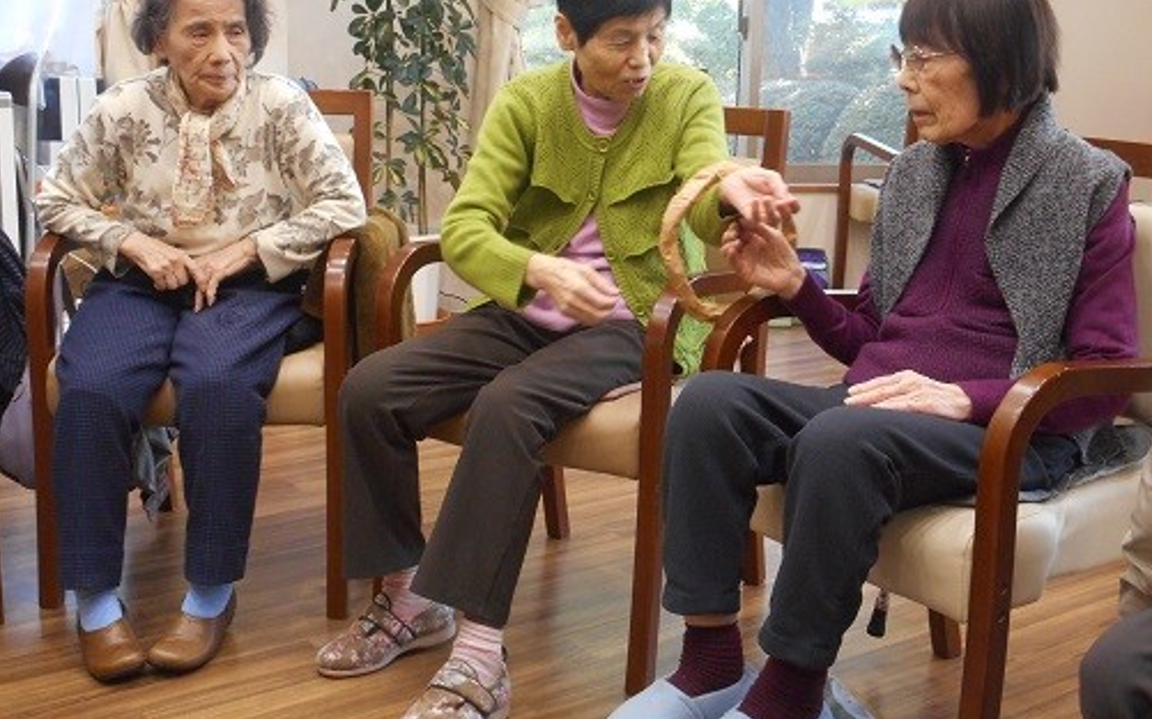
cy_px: 323
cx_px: 570
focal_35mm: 48
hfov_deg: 41.8
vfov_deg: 26.8
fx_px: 1507
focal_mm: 7.9
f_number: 4.7
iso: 400
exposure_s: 1/30
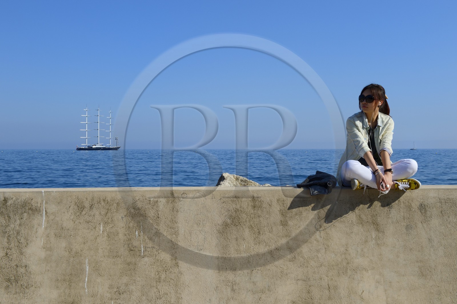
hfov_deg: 44.5
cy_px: 152
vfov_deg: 30.5
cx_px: 228
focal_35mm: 44
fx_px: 558
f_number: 16
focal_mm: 44
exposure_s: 1/200
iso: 200
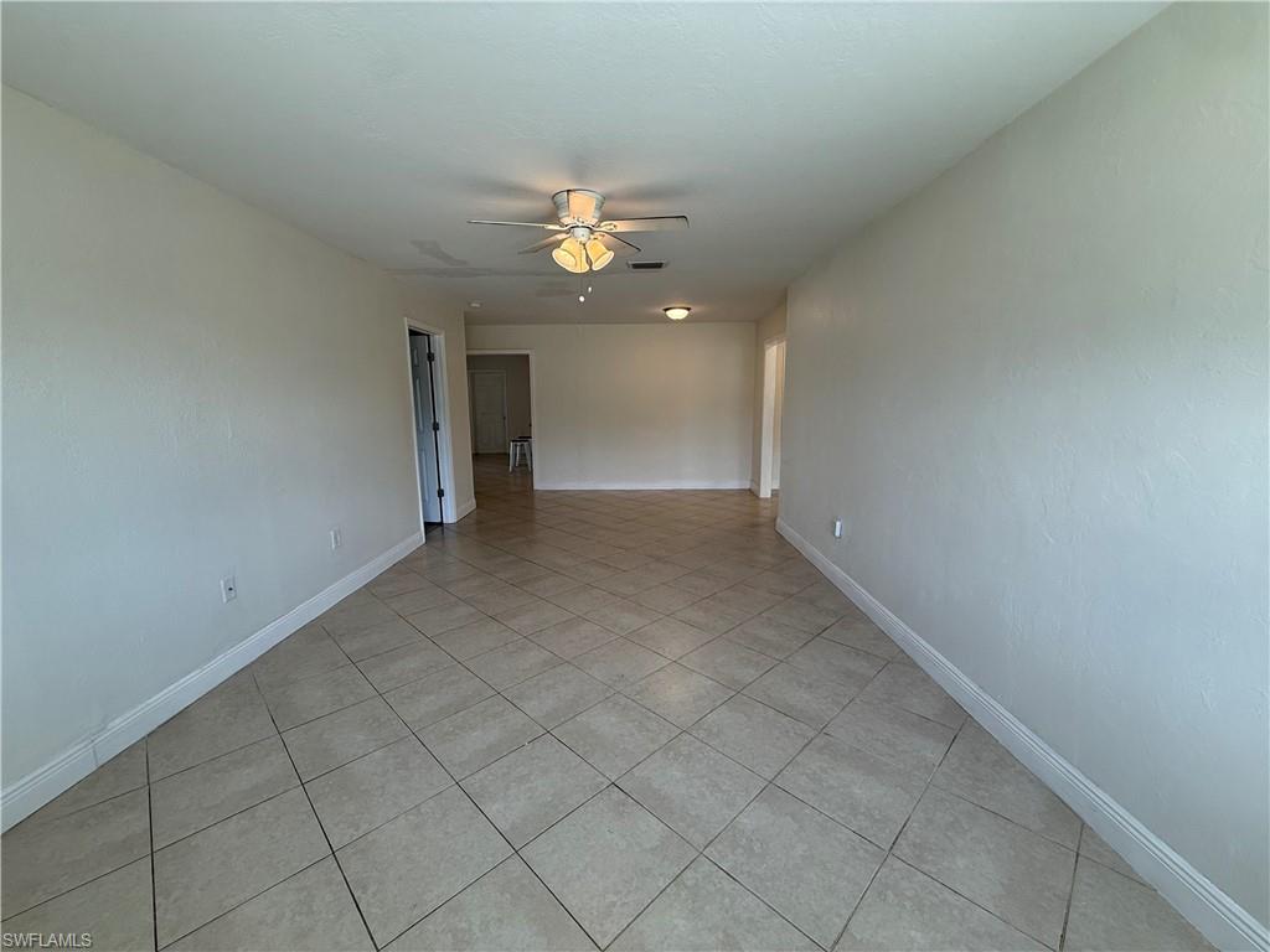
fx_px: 514
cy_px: 476
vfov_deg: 85.7
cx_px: 635
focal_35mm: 14
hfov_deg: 102.1
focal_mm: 2.22
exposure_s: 1/120
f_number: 2.2
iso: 80
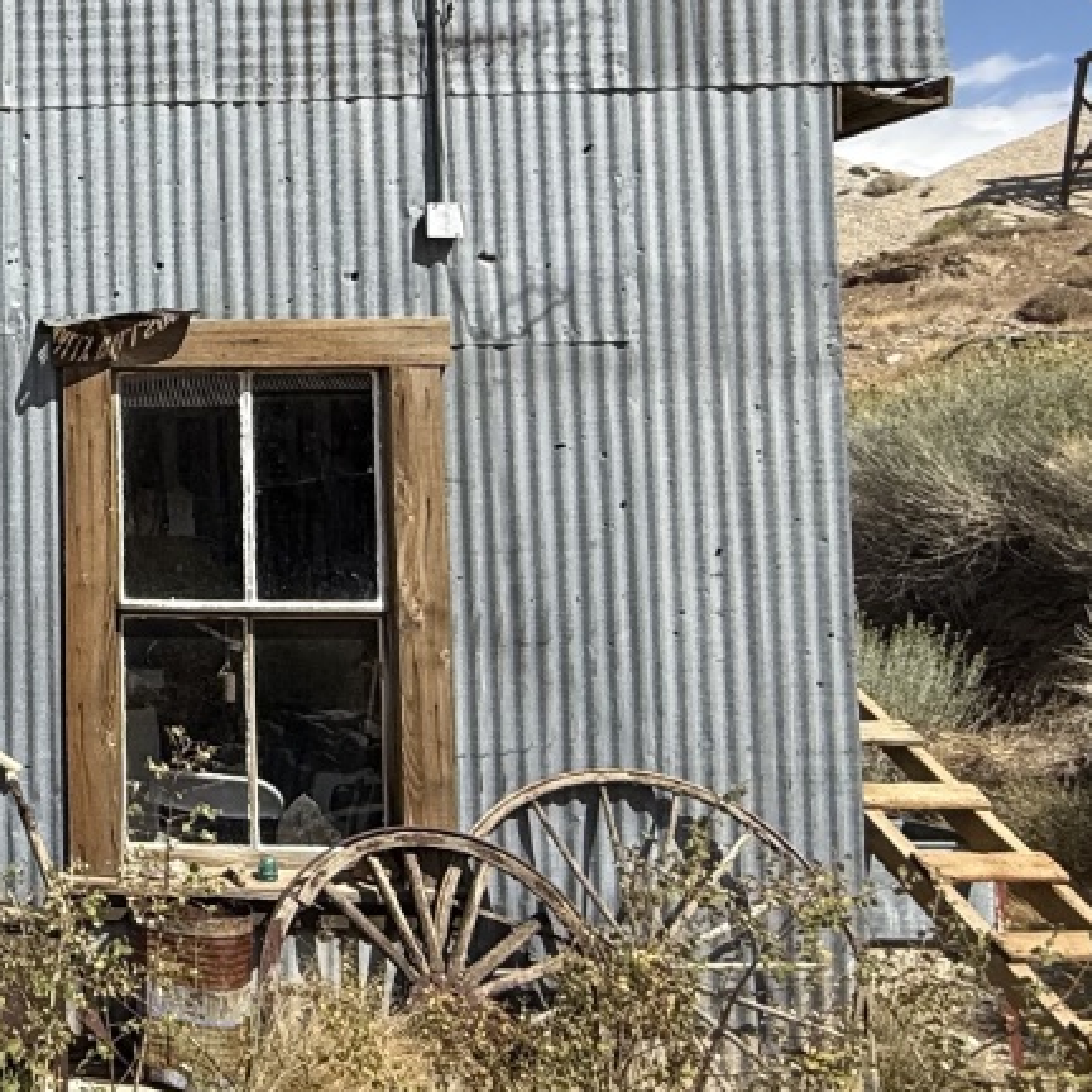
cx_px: -273
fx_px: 1535
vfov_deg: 38.9
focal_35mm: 43
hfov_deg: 31.6
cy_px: 396
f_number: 2.2
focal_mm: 2.22
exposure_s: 1/2976
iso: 50
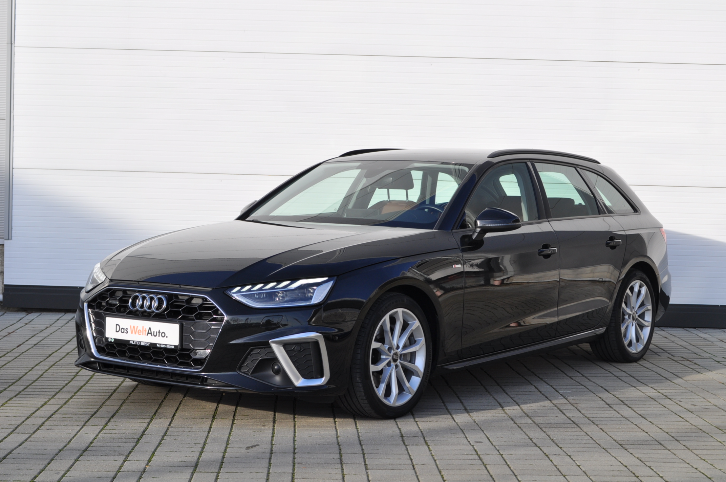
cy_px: 241
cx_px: 363
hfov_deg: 30.5
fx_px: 1329
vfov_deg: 20.6
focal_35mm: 66
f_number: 8
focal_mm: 44
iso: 200
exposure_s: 1/250
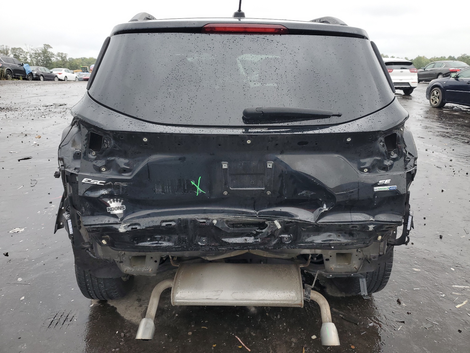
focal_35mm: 26
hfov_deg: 67.3
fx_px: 353
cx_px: 235
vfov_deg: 53.1
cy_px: 176
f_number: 1.5
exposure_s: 1/238
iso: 50
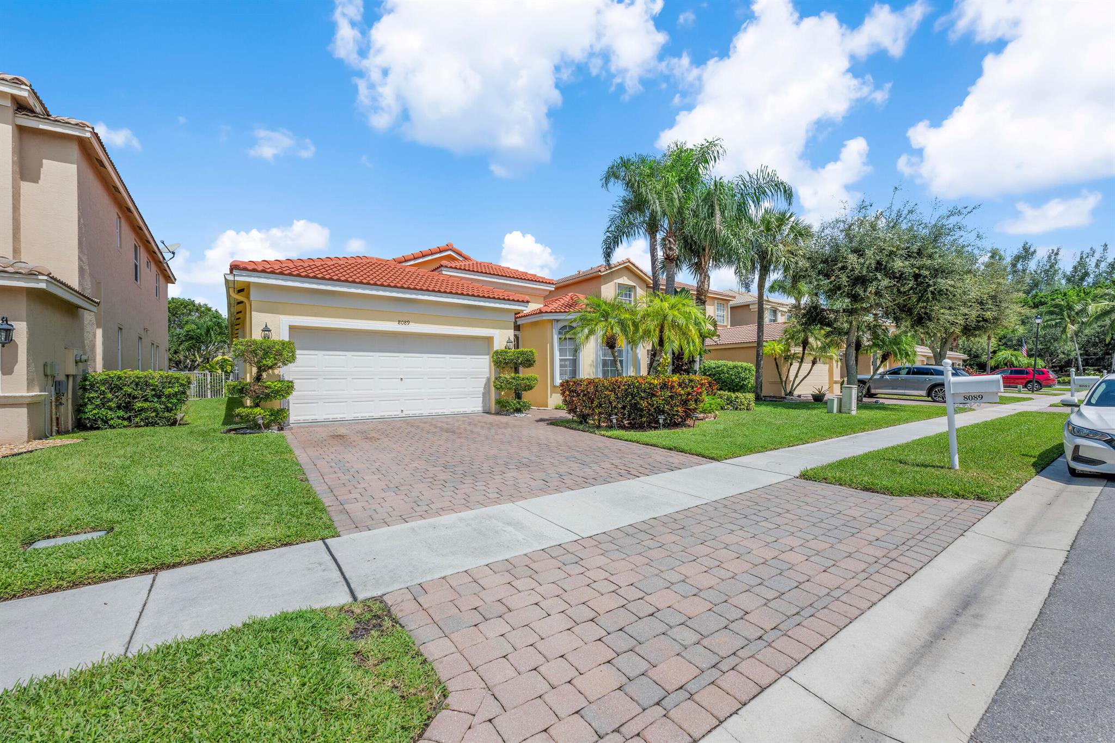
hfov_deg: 104.3
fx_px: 434
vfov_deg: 81.2
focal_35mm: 14
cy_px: 372
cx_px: 558
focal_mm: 14
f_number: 8
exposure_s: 1/800
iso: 500
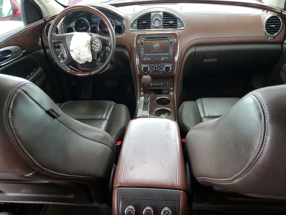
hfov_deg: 67.3
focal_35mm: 26
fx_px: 215
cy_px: 108
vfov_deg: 53.1
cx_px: 143
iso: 157
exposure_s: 1/50
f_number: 1.5
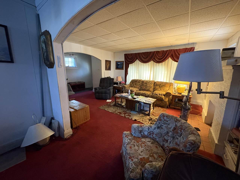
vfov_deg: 85.7
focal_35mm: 14
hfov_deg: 102.1
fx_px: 97
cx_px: 120
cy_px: 90
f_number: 2.2
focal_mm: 2.22
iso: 1000
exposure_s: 1/40
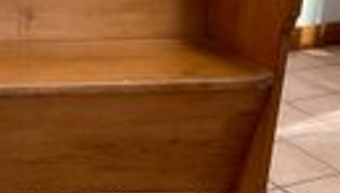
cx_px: -36
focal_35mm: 84
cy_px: 36
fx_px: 758
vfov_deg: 14.4
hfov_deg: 23.7
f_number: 1.8
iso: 50
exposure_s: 1/120
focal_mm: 3
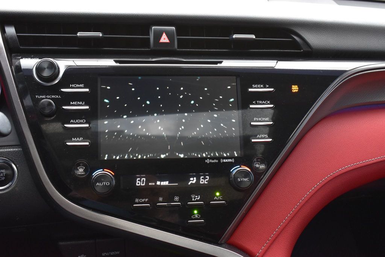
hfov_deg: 46.4
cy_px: 128
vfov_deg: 31.9
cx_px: 192
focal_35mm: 42
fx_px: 449
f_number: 6.3
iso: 1100
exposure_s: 1/15
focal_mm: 28
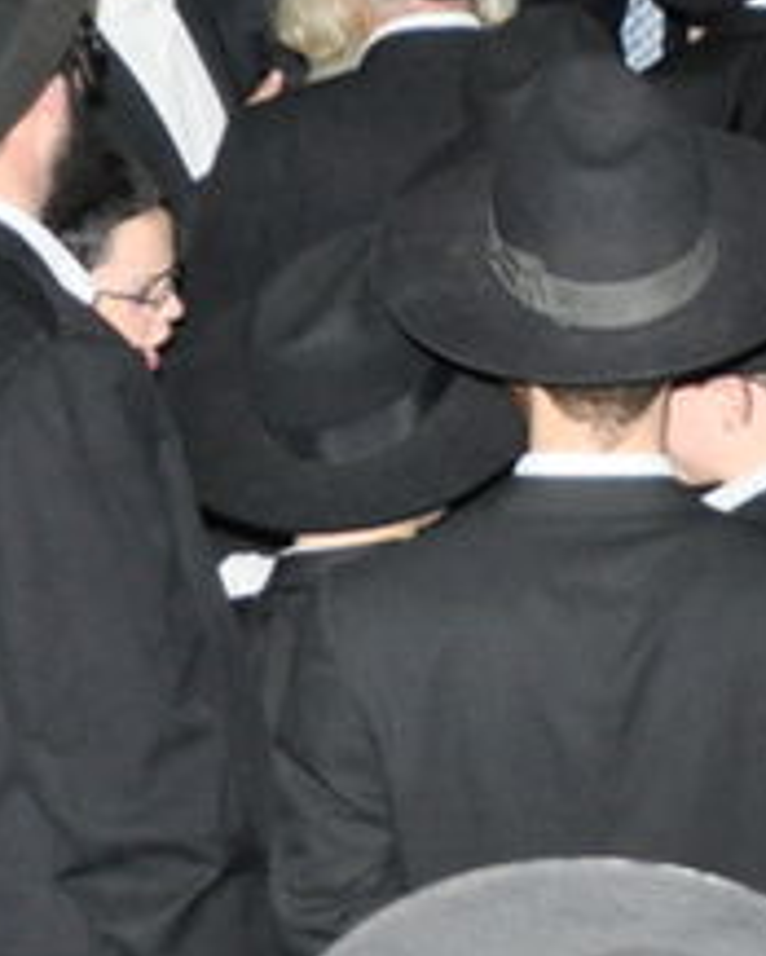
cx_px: 1690
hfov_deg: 8.8
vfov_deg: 11.6
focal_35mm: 163
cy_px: -225
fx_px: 4613
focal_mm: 18
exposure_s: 1/60
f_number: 4
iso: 800
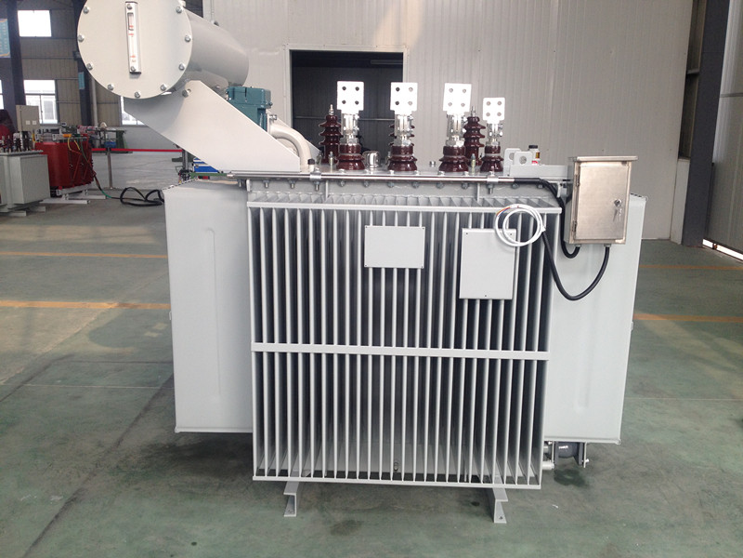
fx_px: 751
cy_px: 279
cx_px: 372
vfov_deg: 40.7
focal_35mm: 35
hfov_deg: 52.6
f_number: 2.4
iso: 80
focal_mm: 4.28
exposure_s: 1/120
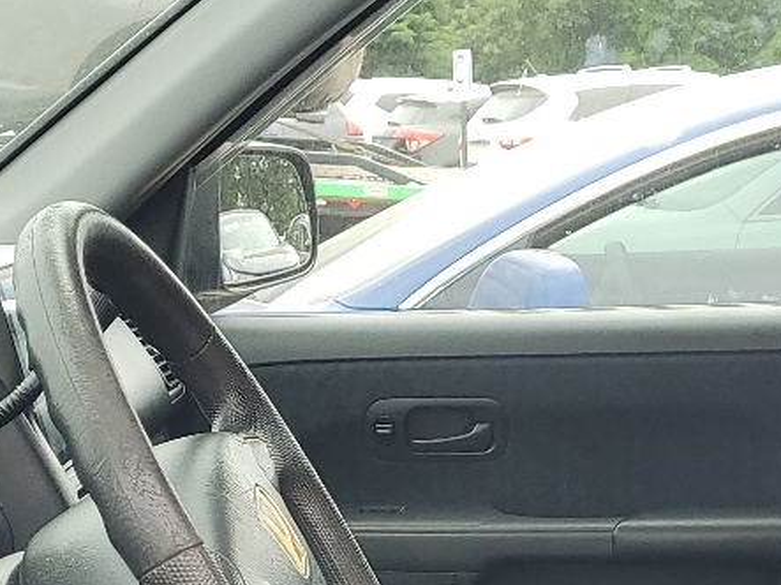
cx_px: 494
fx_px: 2120
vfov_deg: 15.1
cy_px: 714
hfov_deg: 20.8
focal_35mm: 94
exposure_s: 1/500
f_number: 1.5
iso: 50
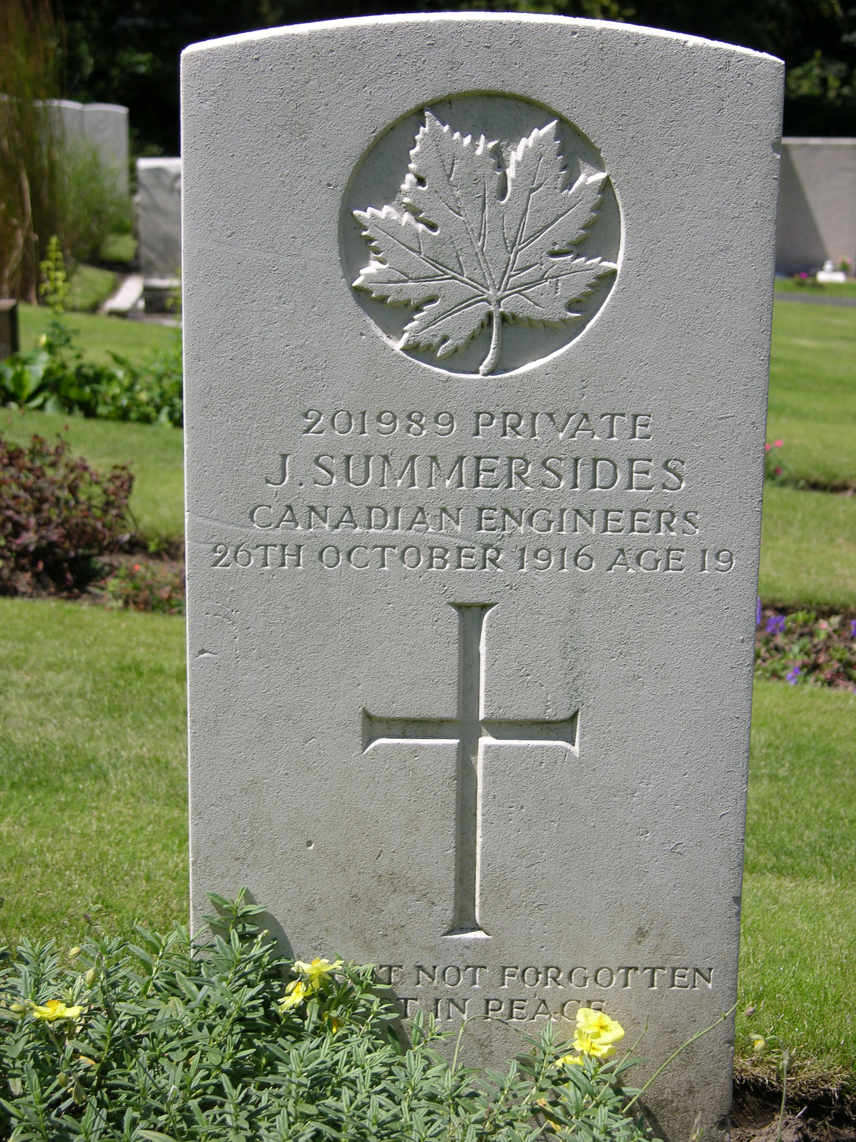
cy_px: 571
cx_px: 428
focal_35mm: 78
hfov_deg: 18.9
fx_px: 2572
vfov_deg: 25.0
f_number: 3.4
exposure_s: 1/634
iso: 50
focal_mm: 19.9
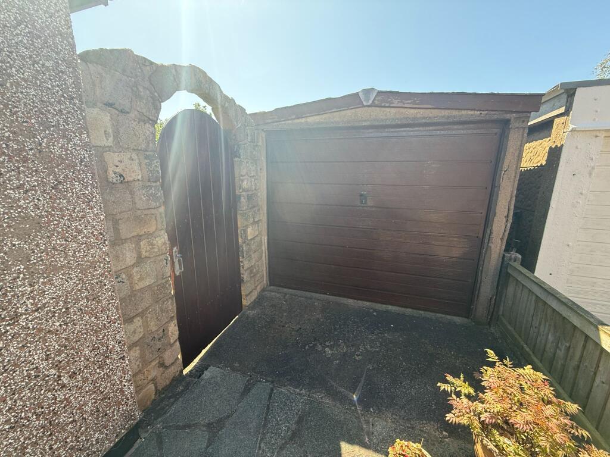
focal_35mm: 14
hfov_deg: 102.1
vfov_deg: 85.7
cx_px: 305
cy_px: 228
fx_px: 247
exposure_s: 1/248
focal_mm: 2.22
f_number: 2.2
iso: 64
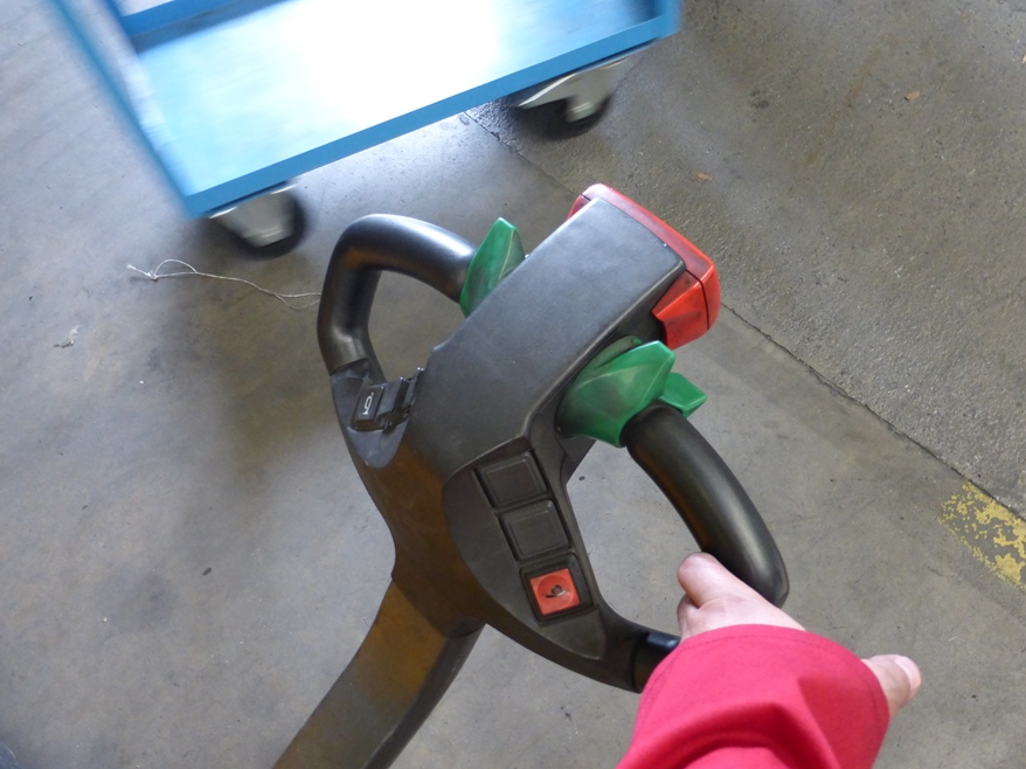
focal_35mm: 28
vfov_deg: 49.6
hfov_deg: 63.3
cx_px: 566
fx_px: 830
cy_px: 436
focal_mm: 4.3
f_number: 3.3
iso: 400
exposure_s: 1/30
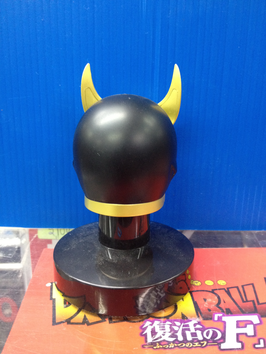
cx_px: 133
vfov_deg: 52.6
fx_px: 359
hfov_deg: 40.7
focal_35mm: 35
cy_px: 177
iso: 200
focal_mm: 4.28
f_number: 2.4
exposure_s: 1/20
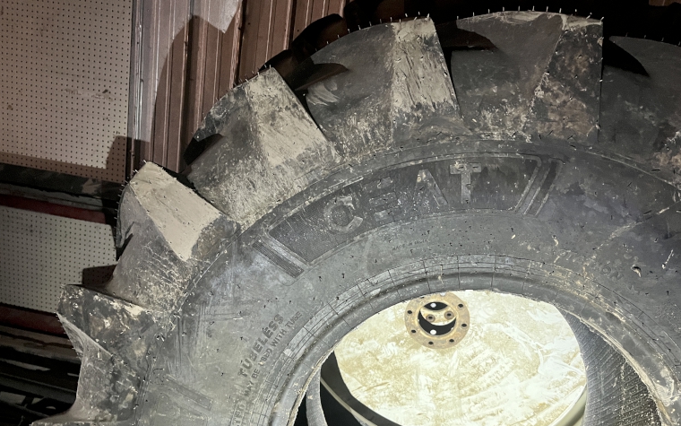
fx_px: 538
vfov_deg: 43.1
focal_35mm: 29
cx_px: 352
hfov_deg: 64.6
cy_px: 240
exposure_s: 1/40
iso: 640
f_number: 1.6
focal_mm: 5.1
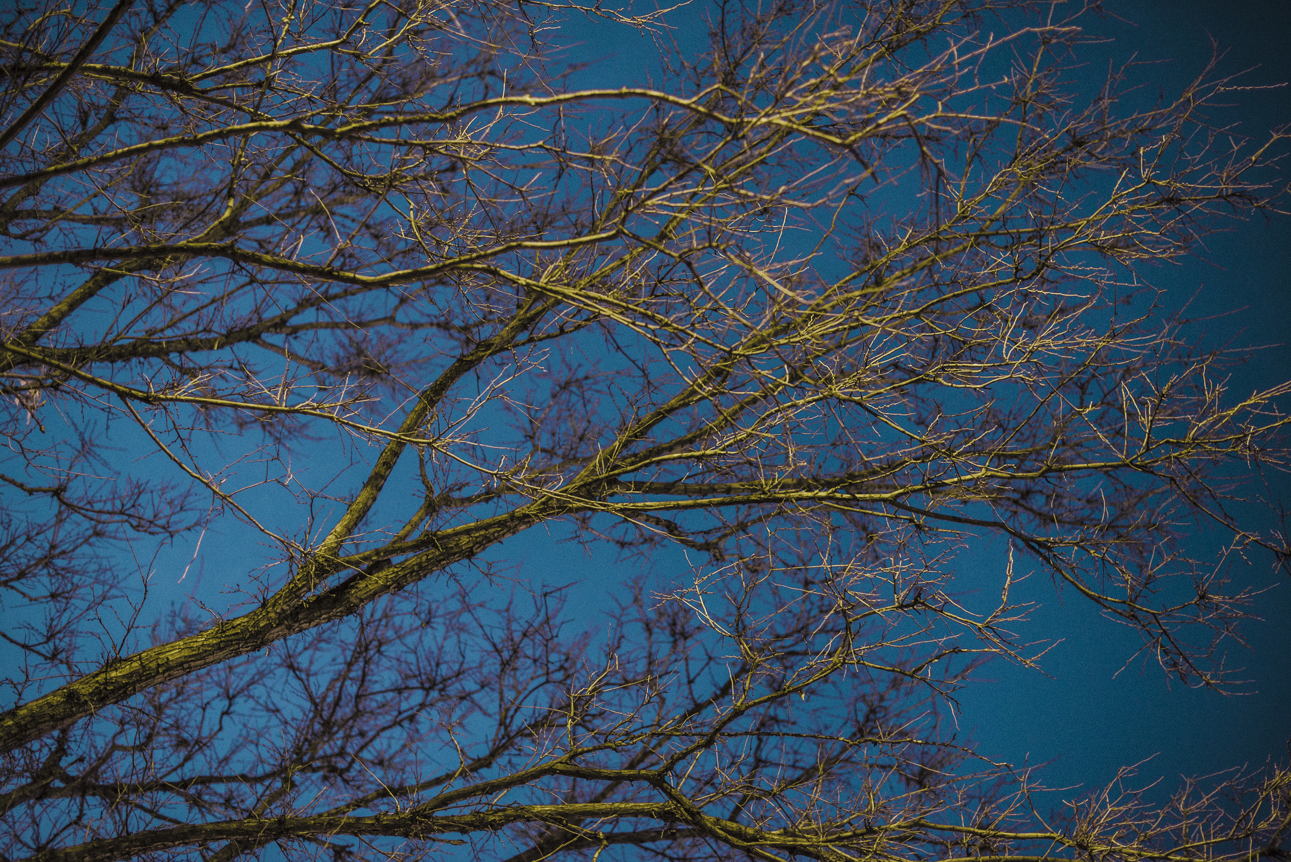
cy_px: 431
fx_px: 1794
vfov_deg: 27.0
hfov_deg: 39.6
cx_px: 646
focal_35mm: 50
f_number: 2
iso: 800
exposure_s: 1/50
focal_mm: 50
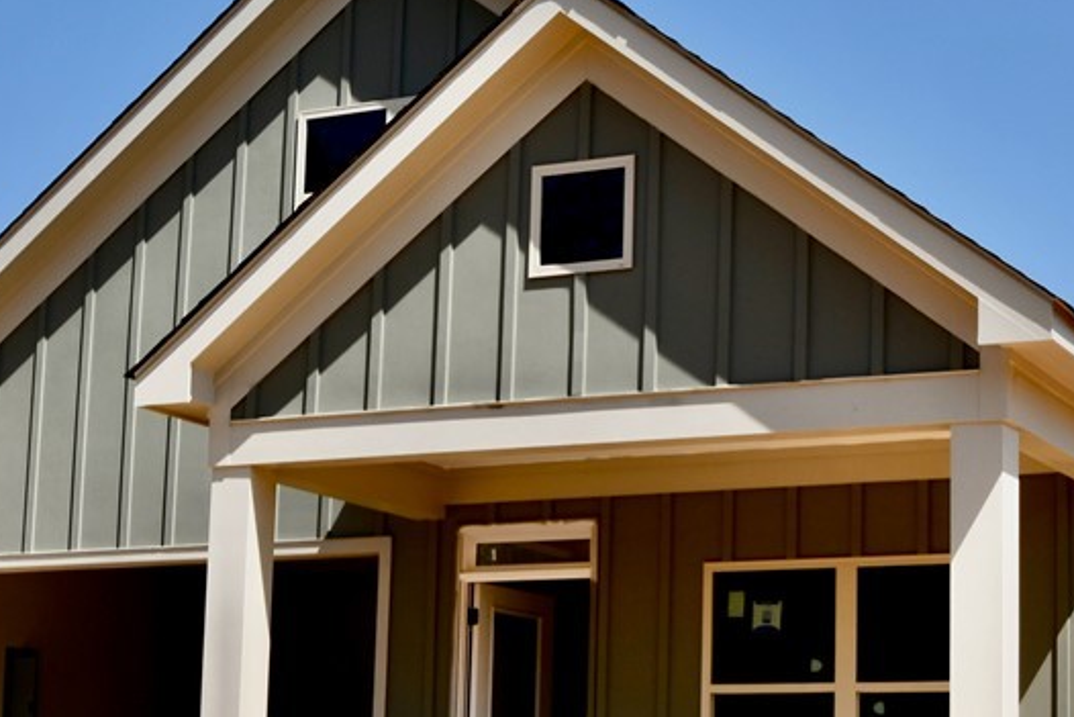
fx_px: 1910
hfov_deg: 31.2
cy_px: 464
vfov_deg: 21.2
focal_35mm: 64
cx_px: 686
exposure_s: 1/250
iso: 100
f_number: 10
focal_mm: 21
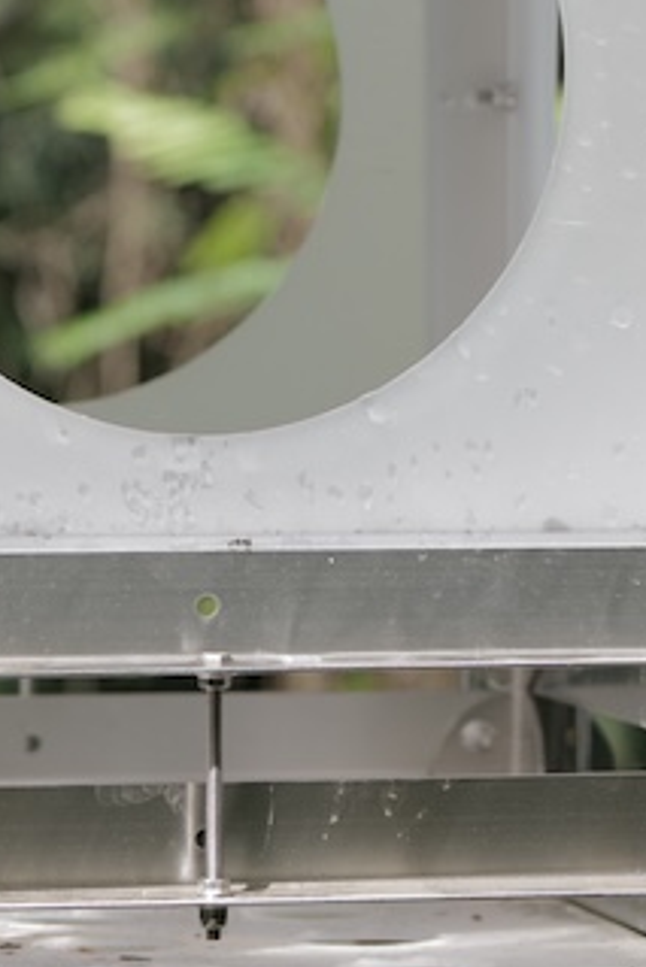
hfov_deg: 6.3
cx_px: 643
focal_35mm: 218
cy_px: 171
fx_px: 5861
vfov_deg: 9.4
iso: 100
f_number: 4
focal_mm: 85
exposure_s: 1/320
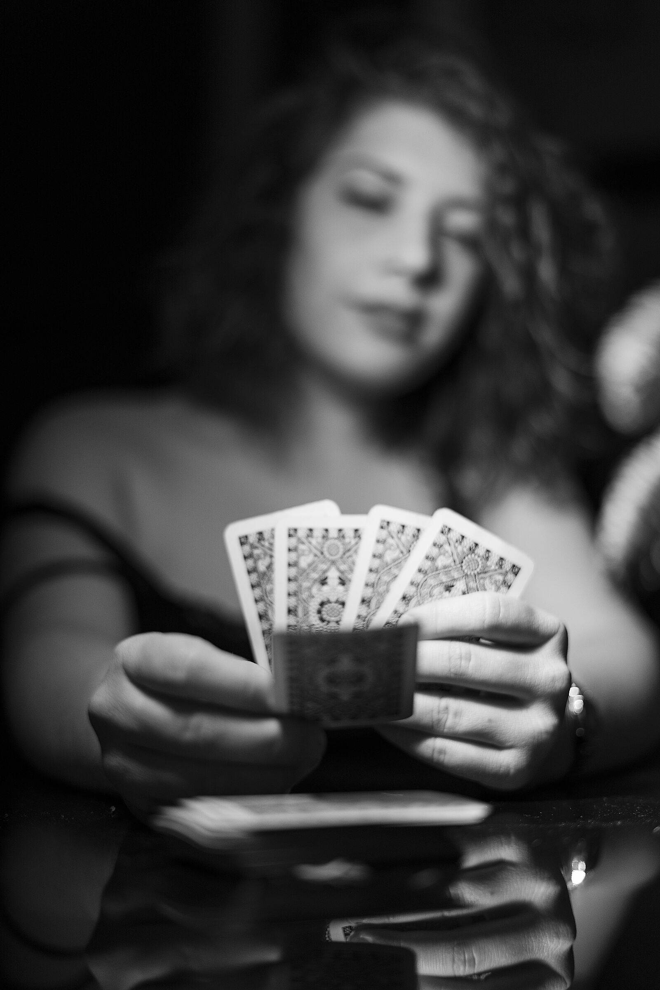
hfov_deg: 27.0
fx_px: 1374
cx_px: 330
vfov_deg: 39.6
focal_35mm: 50
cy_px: 495
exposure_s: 1/40
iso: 500
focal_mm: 50
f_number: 1.8
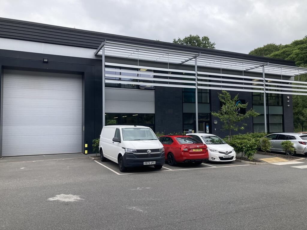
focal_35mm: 28
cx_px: 154
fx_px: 248
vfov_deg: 49.7
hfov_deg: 63.4
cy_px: 115
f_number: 1.8
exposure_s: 1/1156
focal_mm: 3.99
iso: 20
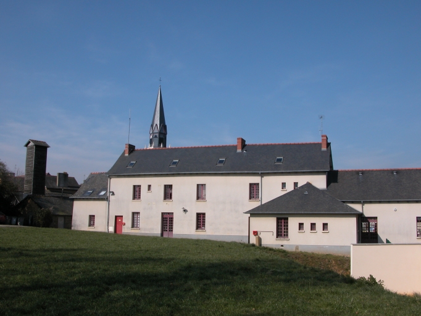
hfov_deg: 52.6
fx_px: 426
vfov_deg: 40.7
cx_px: 210
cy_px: 158
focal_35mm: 35
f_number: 8
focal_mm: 8.9
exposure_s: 1/385
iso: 100
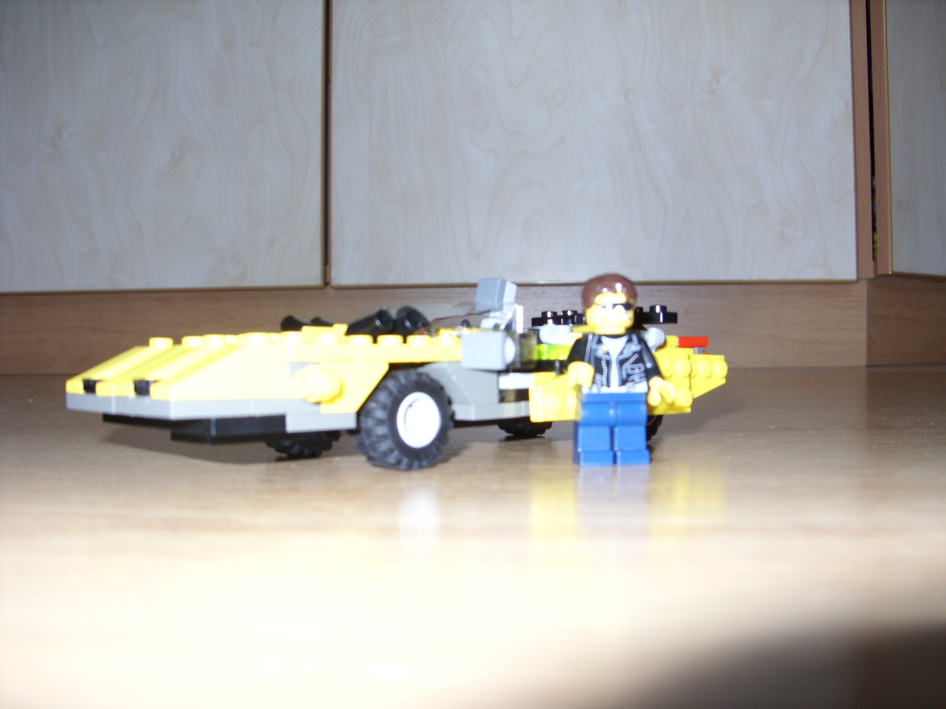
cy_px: 354
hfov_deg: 49.0
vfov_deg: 37.7
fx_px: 1038
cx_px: 473
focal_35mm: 38
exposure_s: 1/30
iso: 100
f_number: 2.8
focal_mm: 6.3
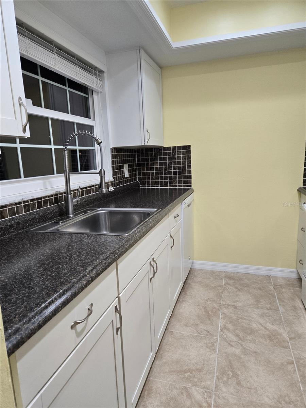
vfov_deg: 73.9
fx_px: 271
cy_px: 204
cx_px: 153
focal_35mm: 23
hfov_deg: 58.9
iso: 320
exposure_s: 1/120
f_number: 1.8
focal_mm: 5.4
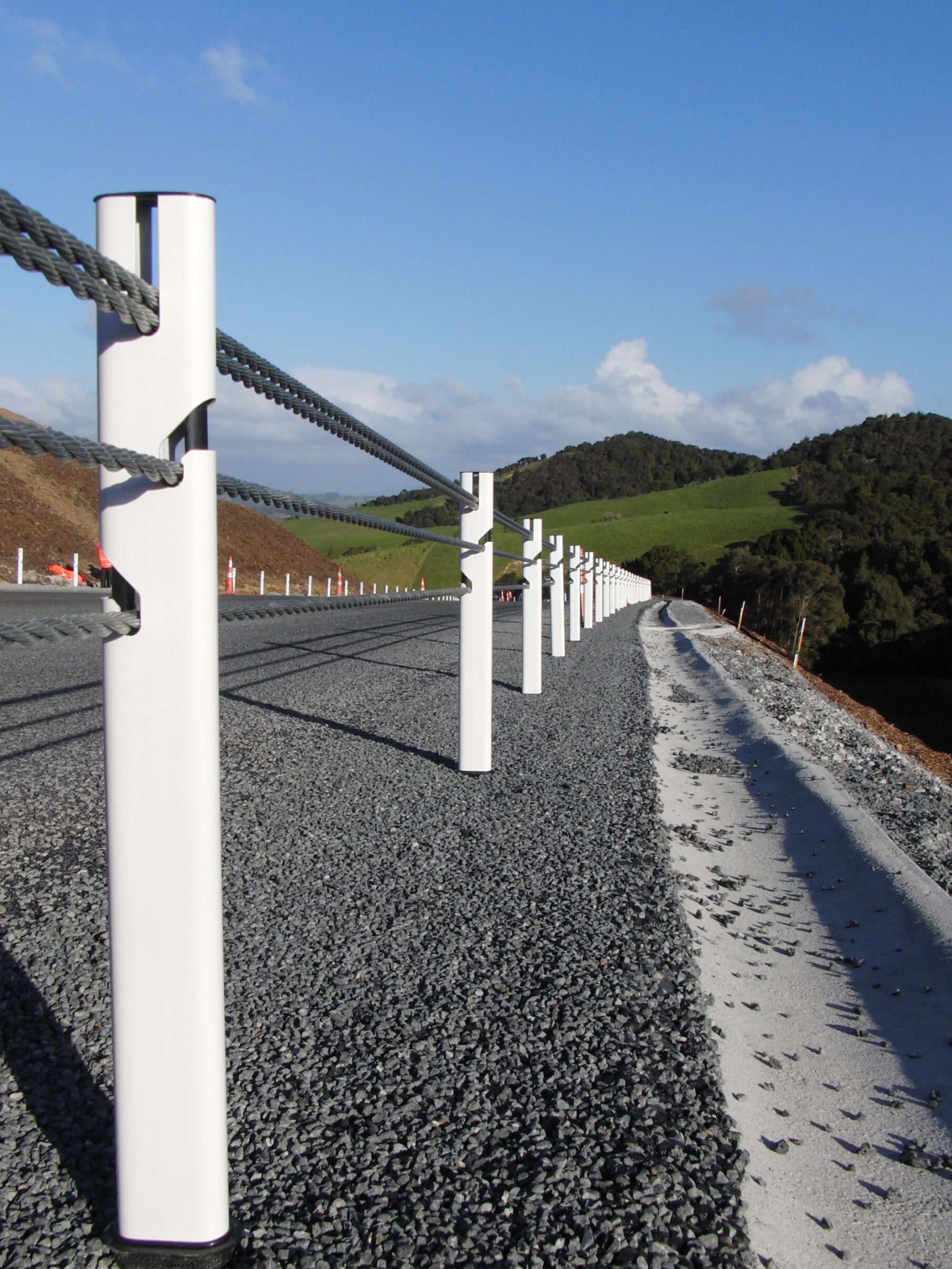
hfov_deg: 37.7
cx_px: 491
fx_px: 1393
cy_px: 641
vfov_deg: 49.0
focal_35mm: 38
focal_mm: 7.3
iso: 100
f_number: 4.2
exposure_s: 1/1600
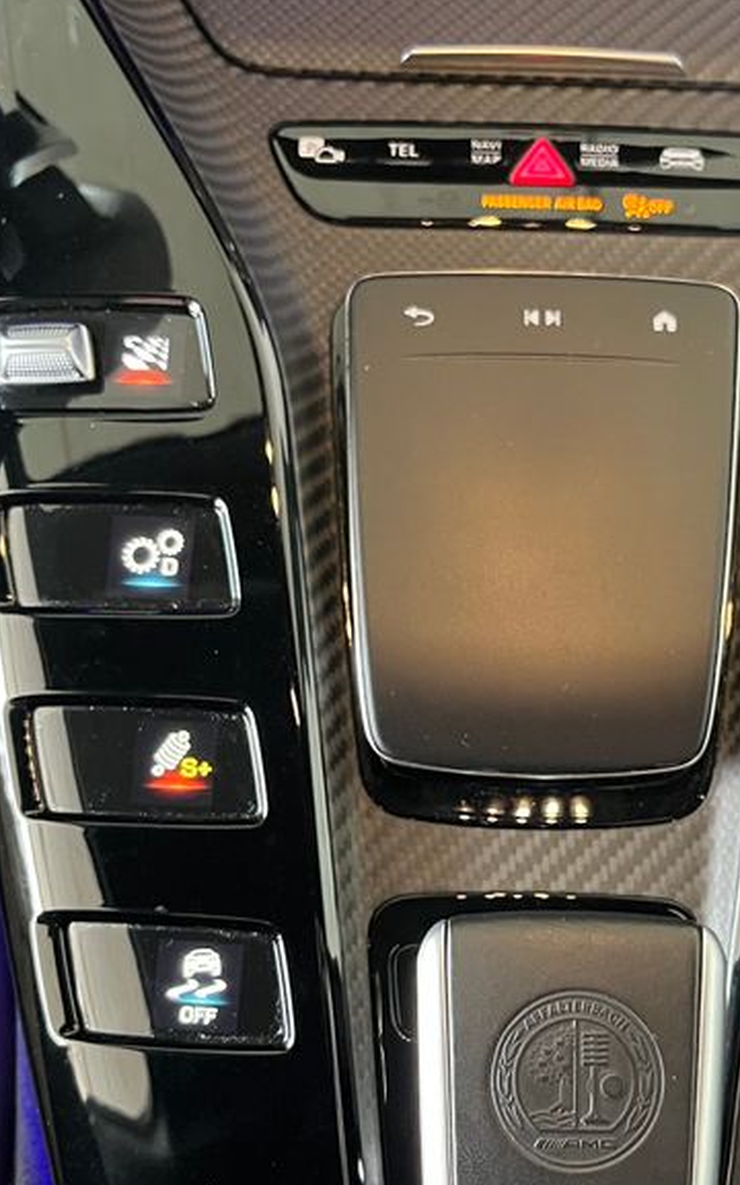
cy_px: 747
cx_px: 532
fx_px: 1581
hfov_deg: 26.1
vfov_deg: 40.7
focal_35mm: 49
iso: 640
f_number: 1.6
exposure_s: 1/36
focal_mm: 5.1
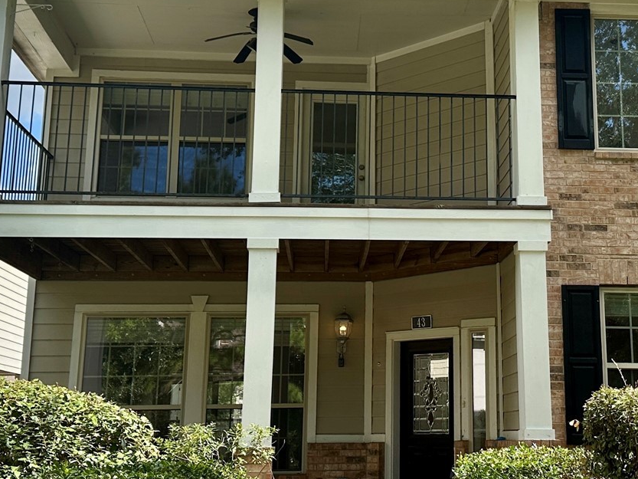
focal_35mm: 59
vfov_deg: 24.7
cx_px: 445
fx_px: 1088
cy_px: 163
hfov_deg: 32.3
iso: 80
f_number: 1.78
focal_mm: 6.86
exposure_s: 1/2469
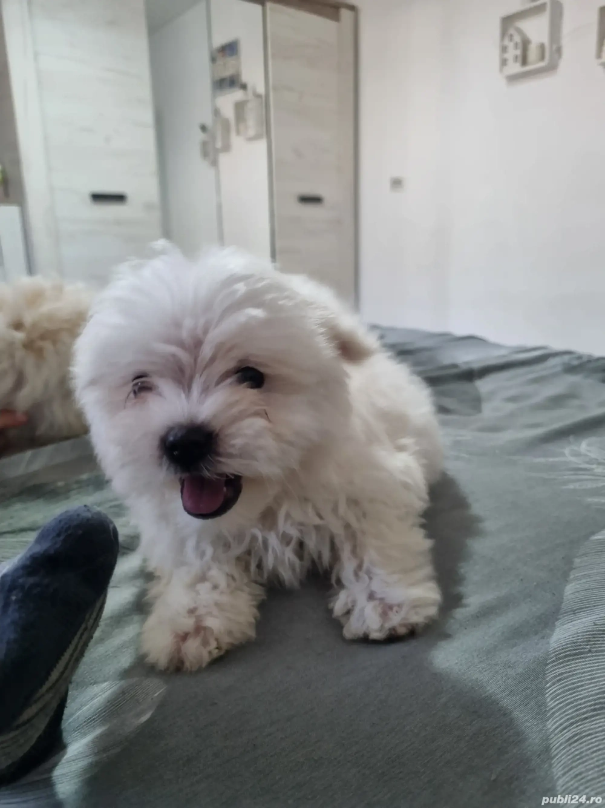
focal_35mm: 26
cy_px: 404
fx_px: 606
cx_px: 302
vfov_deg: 67.3
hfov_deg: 53.0
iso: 400
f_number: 1.8
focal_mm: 5.4
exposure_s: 1/50
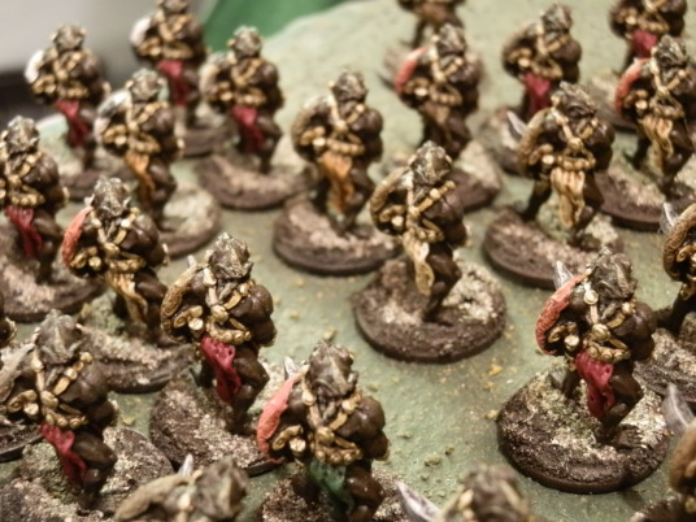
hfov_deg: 31.7
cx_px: 348
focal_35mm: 61
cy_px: 261
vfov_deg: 24.0
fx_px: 1226
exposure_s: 1/4
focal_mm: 10.99
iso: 400
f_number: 3.7
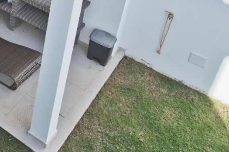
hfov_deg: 25.0
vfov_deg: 16.8
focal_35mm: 74
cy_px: -73
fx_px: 471
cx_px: -36
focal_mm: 24
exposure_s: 1/400
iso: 200
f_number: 10
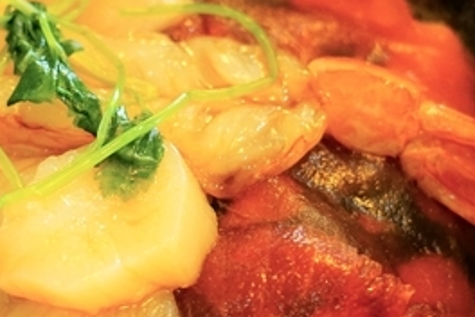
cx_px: 117
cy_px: 139
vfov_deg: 13.3
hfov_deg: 19.7
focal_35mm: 103
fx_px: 1359
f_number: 4
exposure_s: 1/60
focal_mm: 34
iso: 2500
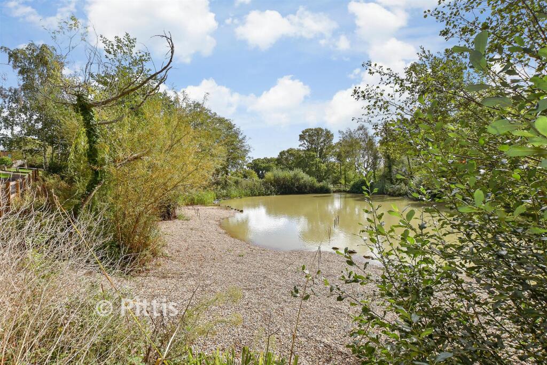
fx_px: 228
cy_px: 182
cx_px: 274
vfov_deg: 77.3
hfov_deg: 100.4
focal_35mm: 15
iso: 160
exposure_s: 1/250
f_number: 8
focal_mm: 10
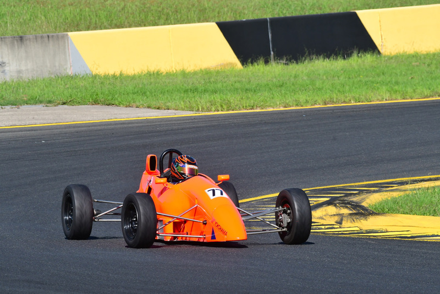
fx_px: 4952
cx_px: 220
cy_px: 147
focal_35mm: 405
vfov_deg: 3.4
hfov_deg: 5.1
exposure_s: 1/640
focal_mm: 270
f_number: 11
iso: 500
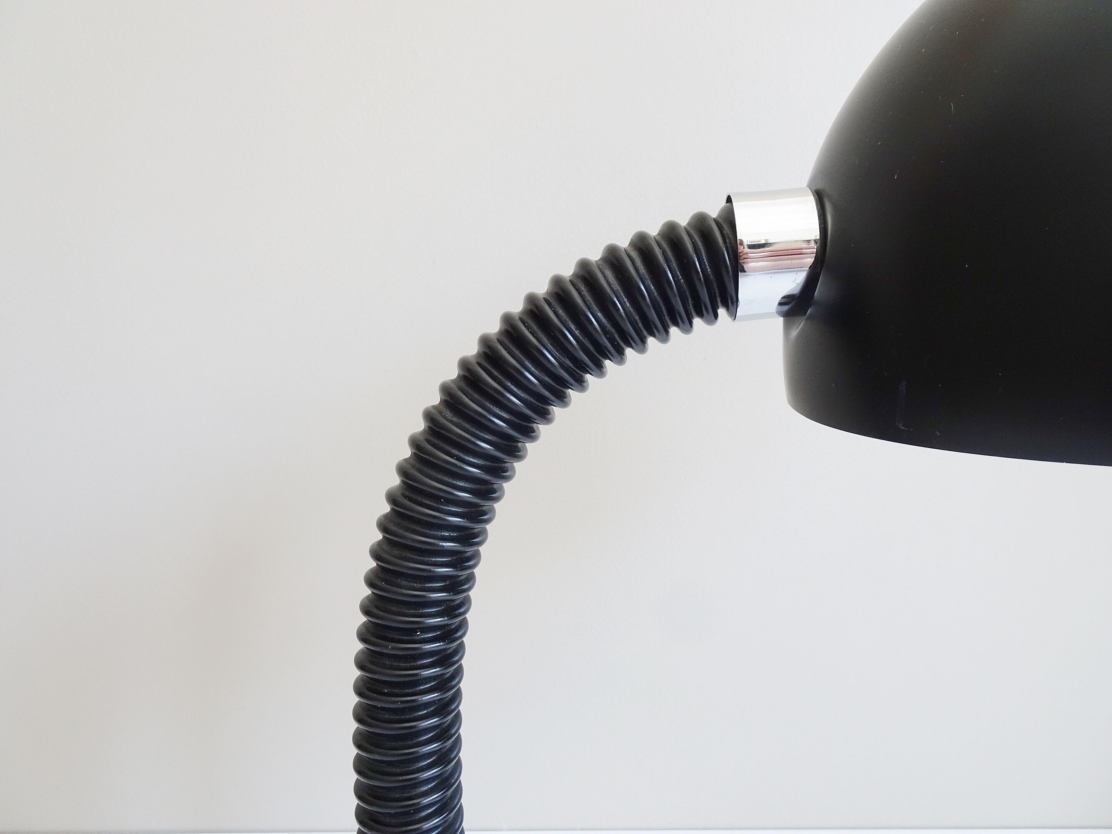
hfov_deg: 71.6
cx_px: 556
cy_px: 417
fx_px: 771
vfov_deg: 56.8
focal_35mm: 24
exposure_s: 1/30
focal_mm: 4.1
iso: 80
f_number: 3.5
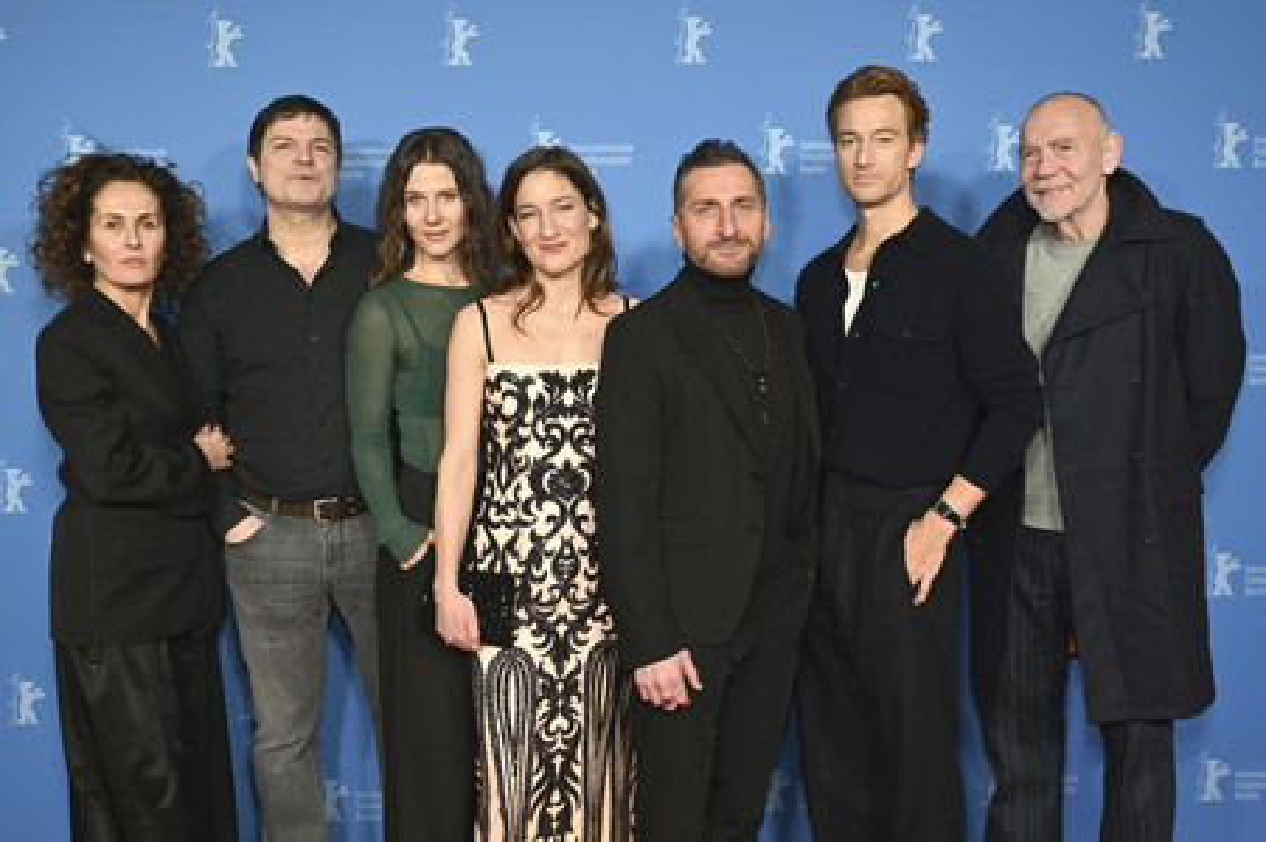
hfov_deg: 61.1
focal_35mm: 30
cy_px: 421
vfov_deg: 42.9
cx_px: 633
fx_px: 1072
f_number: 2.8
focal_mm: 30.5
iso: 320
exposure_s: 1/160
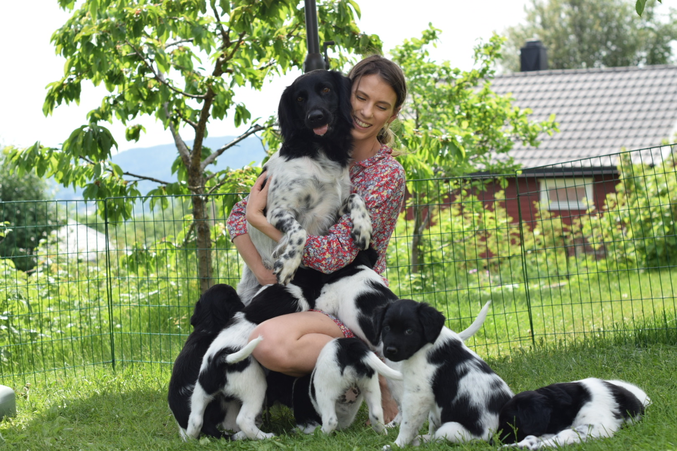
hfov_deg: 27.0
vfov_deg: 18.2
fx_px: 1410
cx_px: 338
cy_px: 226
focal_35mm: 75
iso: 400
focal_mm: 50
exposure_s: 1/1250
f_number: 5
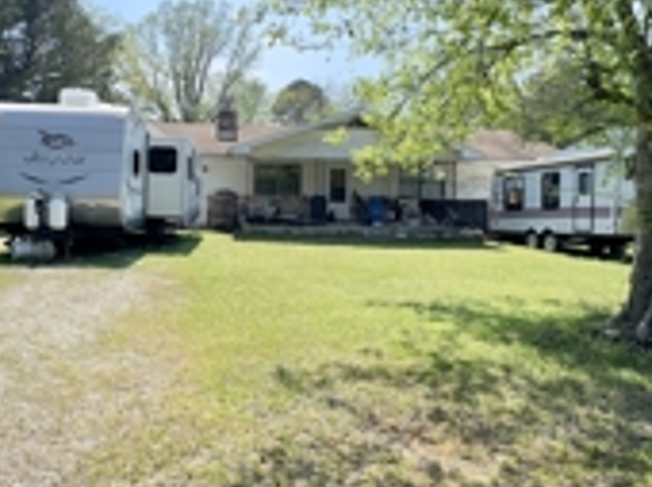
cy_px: 222
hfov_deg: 54.7
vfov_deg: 42.8
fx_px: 621
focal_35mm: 33
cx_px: 242
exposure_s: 1/831
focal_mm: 2.22
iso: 50
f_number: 2.2
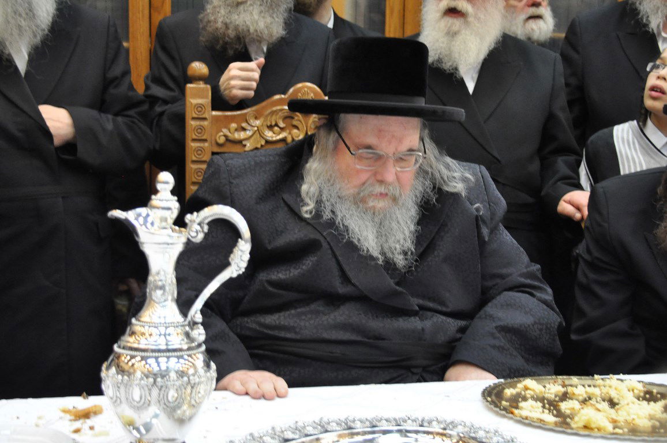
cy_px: 222
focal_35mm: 66
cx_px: 334
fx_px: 1221
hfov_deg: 30.5
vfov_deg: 20.6
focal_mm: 44
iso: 2000
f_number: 5
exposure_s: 1/80
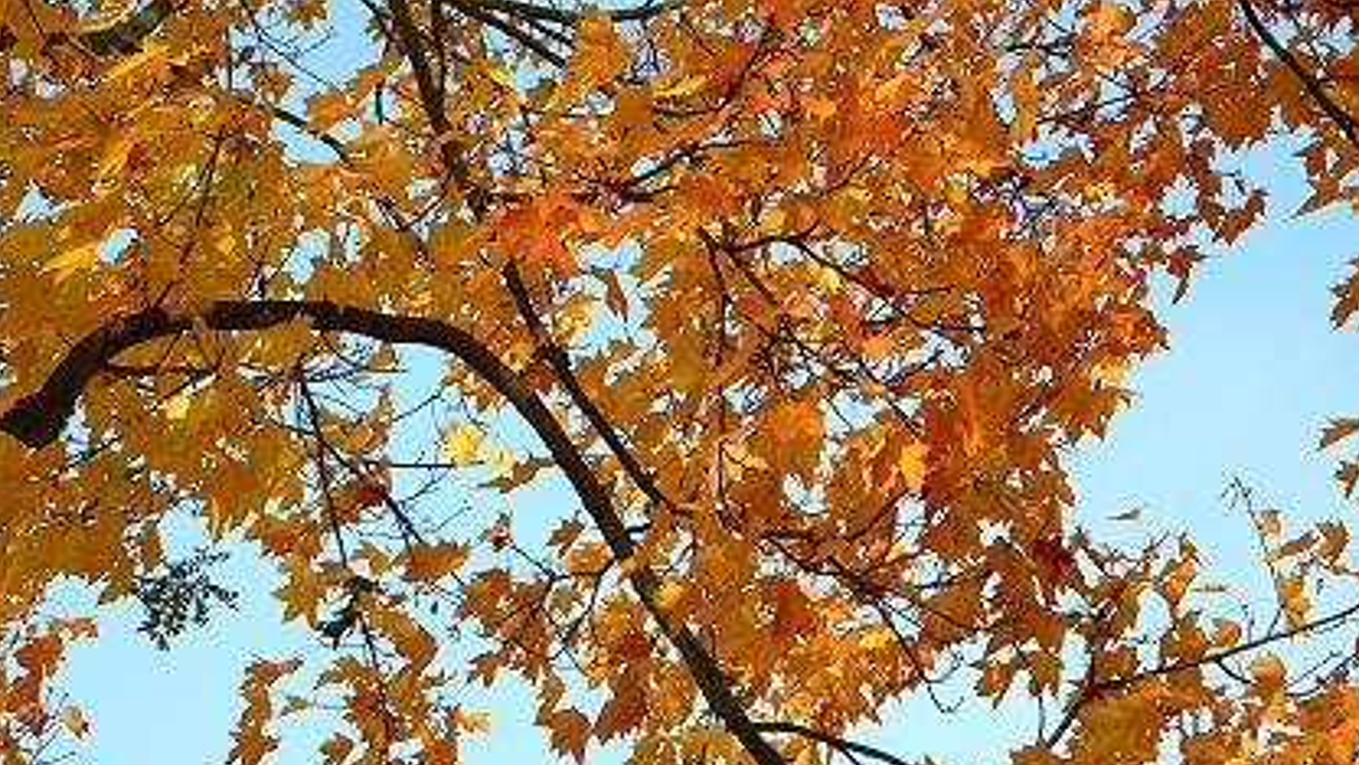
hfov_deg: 21.6
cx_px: 680
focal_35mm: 99
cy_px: 325
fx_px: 3567
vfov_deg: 12.2
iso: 80
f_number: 4.3
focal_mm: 14.7
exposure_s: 1/200
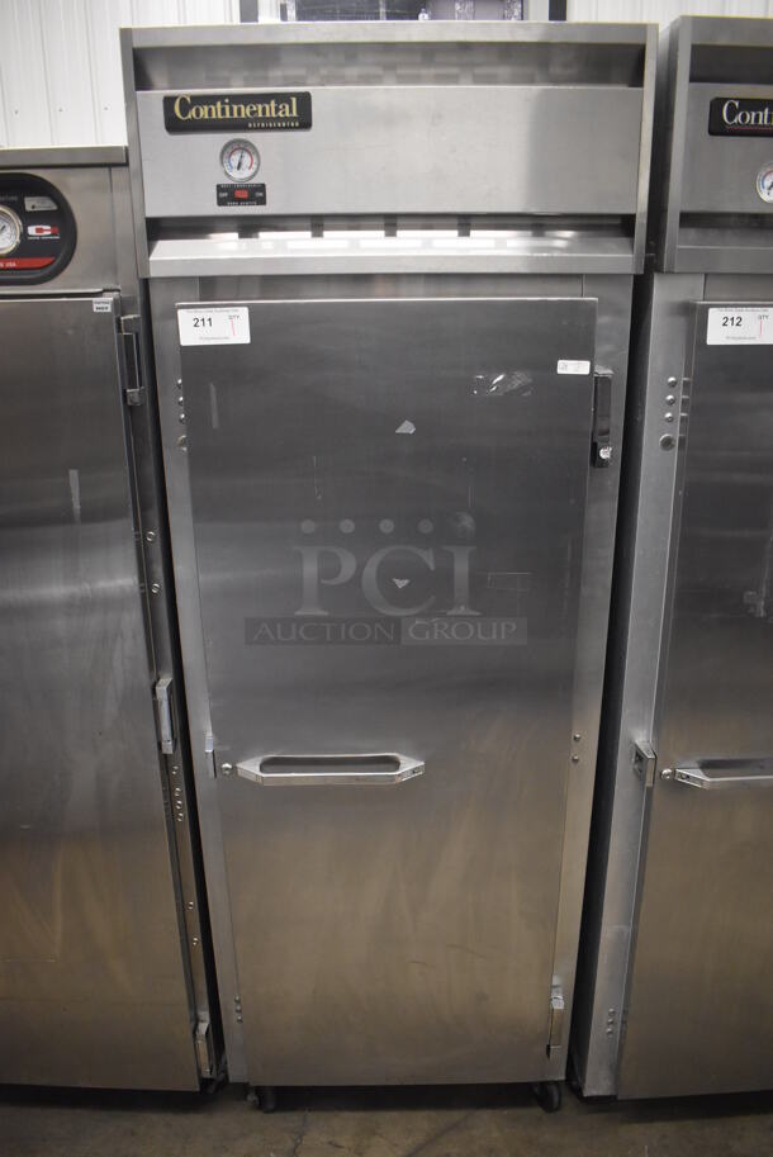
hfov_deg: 48.0
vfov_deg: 67.3
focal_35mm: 27
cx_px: 386
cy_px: 578
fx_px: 868
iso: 2500
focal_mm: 18
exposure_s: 1/125
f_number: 3.5
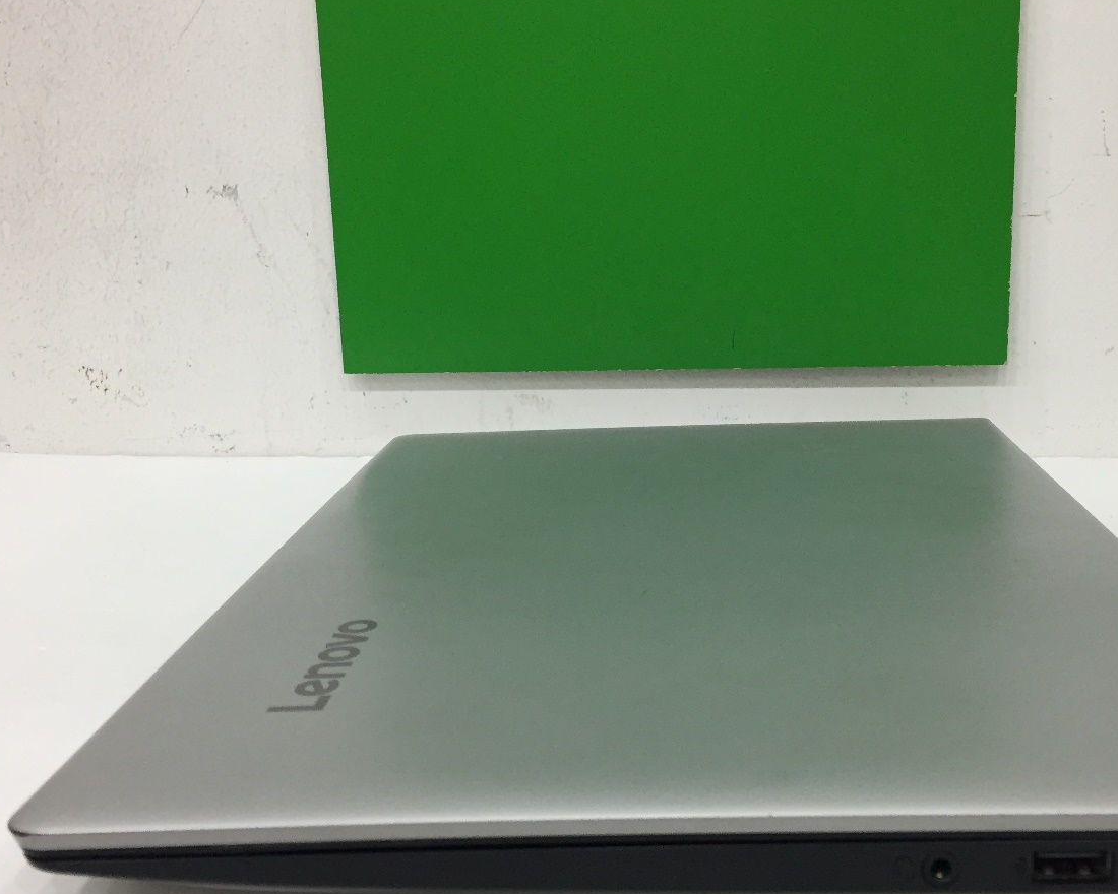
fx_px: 1390
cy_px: 482
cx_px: 639
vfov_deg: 35.7
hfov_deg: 43.7
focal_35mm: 42
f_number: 2.2
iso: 64
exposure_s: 1/33
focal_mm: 4.15
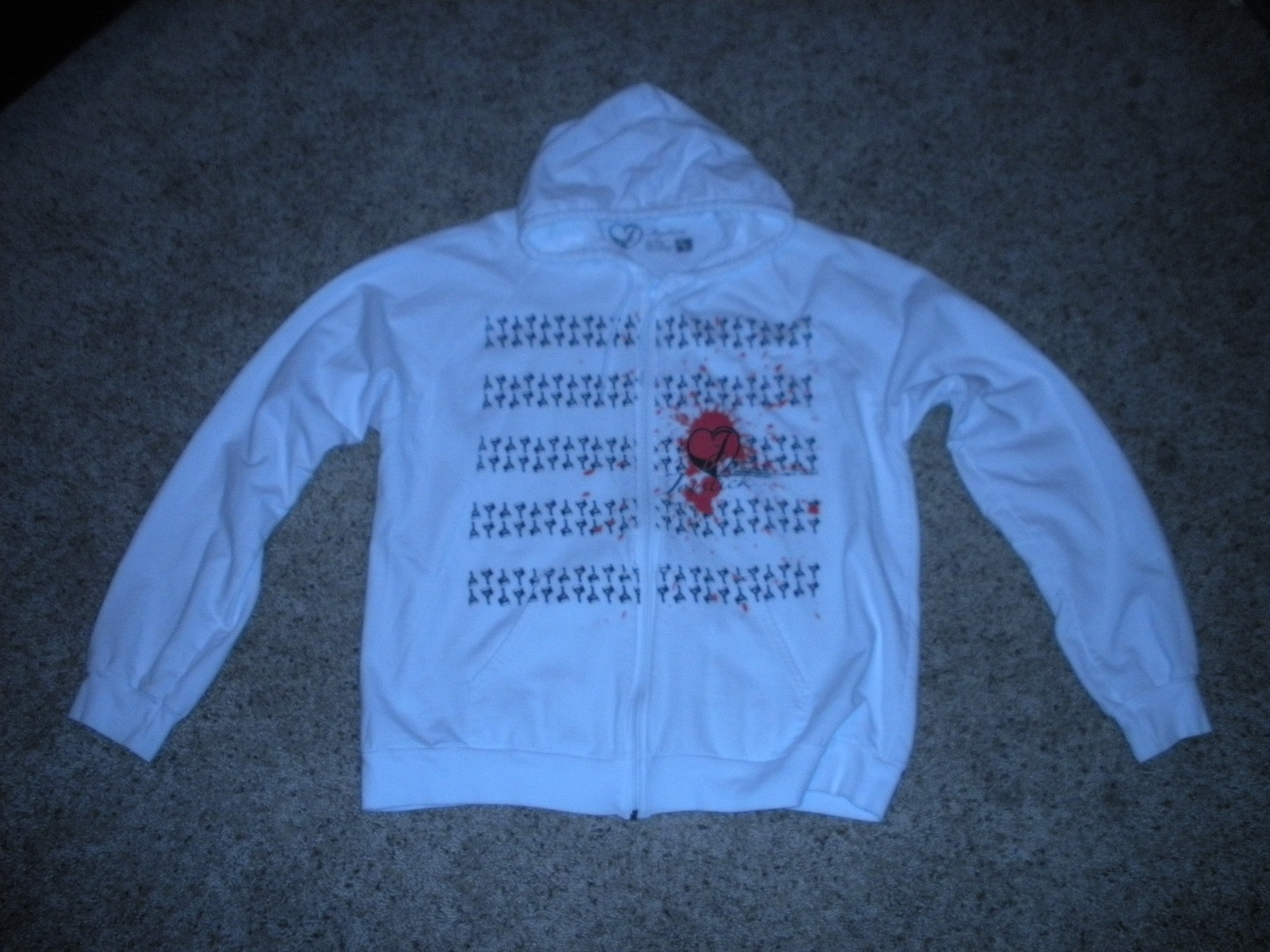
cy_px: 476
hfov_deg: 52.6
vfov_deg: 40.7
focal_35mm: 35
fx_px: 1284
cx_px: 635
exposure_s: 1/60
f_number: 3.5
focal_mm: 6.3
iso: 400
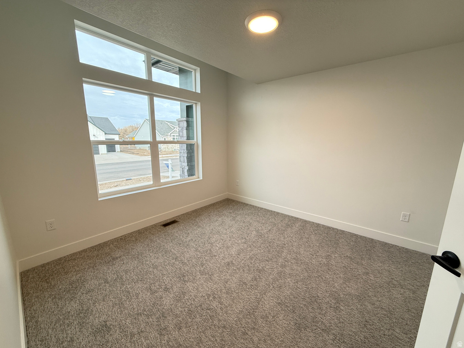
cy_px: 174
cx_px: 232
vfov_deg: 85.7
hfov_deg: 102.1
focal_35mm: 14
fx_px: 188
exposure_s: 1/120
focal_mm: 2.22
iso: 80
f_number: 2.2
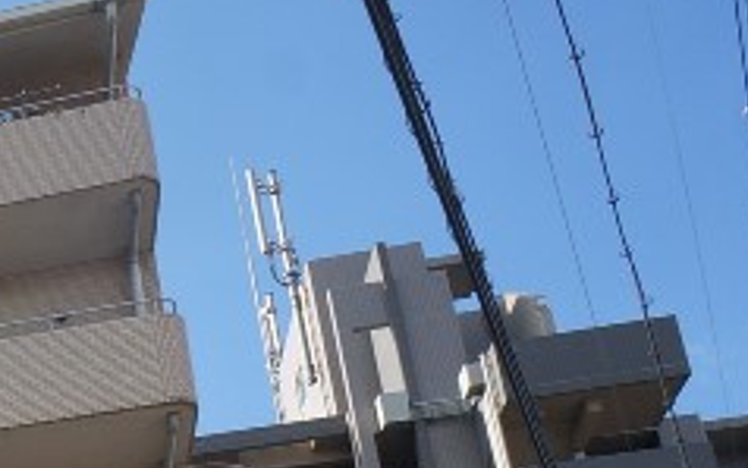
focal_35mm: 105
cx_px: -591
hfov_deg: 16.6
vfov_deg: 11.5
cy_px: 868
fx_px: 2141
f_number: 9
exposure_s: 1/100
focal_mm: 16
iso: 100
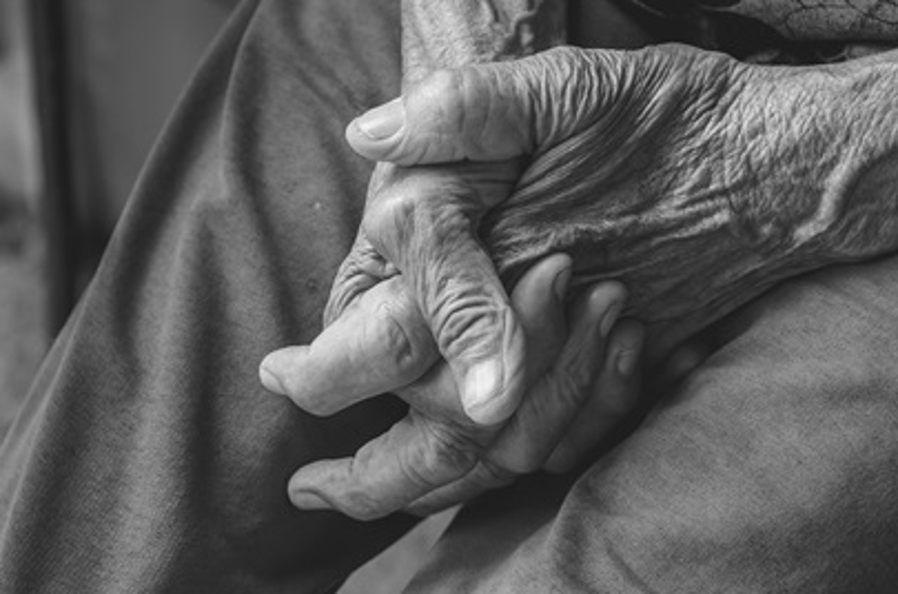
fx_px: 2762
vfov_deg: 12.3
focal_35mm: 111
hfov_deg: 18.5
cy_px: 176
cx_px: 501
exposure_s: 1/320
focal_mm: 50
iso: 500
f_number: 4
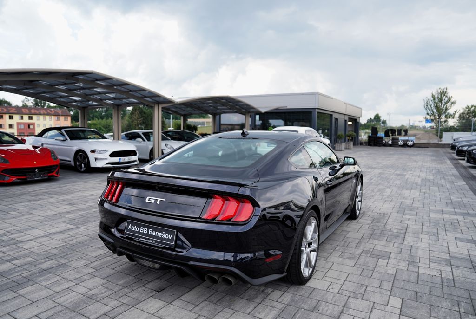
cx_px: 238
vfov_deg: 53.3
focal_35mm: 24
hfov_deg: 73.6
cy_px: 160
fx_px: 318
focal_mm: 24
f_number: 2.8
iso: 100
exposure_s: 1/500
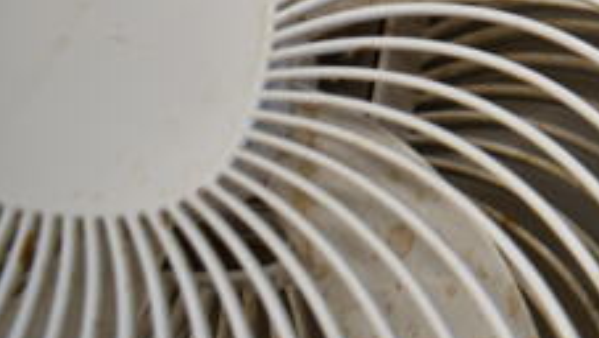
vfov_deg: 14.8
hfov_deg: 24.1
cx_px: 794
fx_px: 1208
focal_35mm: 76
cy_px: -161
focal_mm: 18
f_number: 3.5
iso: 140
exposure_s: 1/30
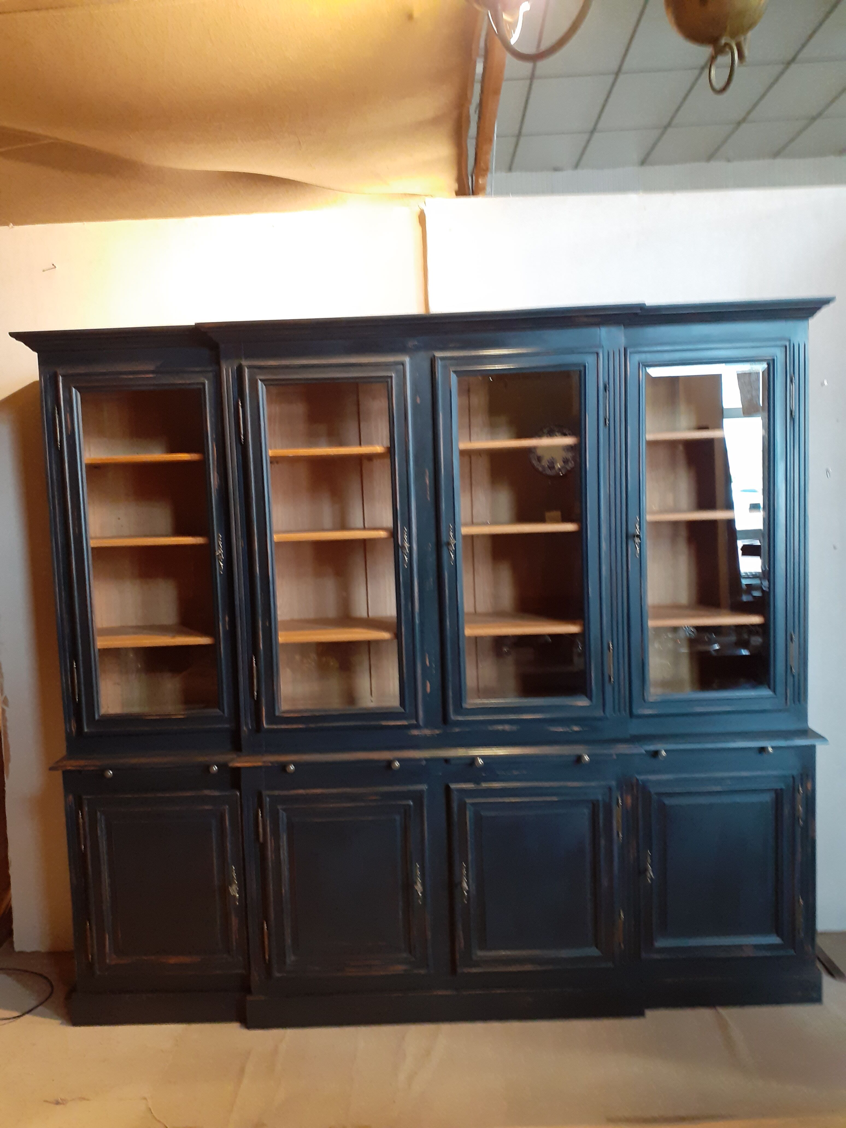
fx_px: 880
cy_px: 564
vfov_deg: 65.3
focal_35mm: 27
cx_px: 423
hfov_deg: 51.4
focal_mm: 3.6
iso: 200
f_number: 1.9
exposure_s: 1/25
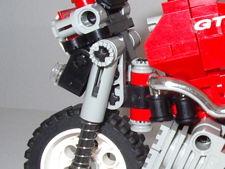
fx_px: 591
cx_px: 239
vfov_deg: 16.2
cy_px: 113
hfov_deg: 20.7
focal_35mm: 91
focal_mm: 5.8
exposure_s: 1/60
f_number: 4.8
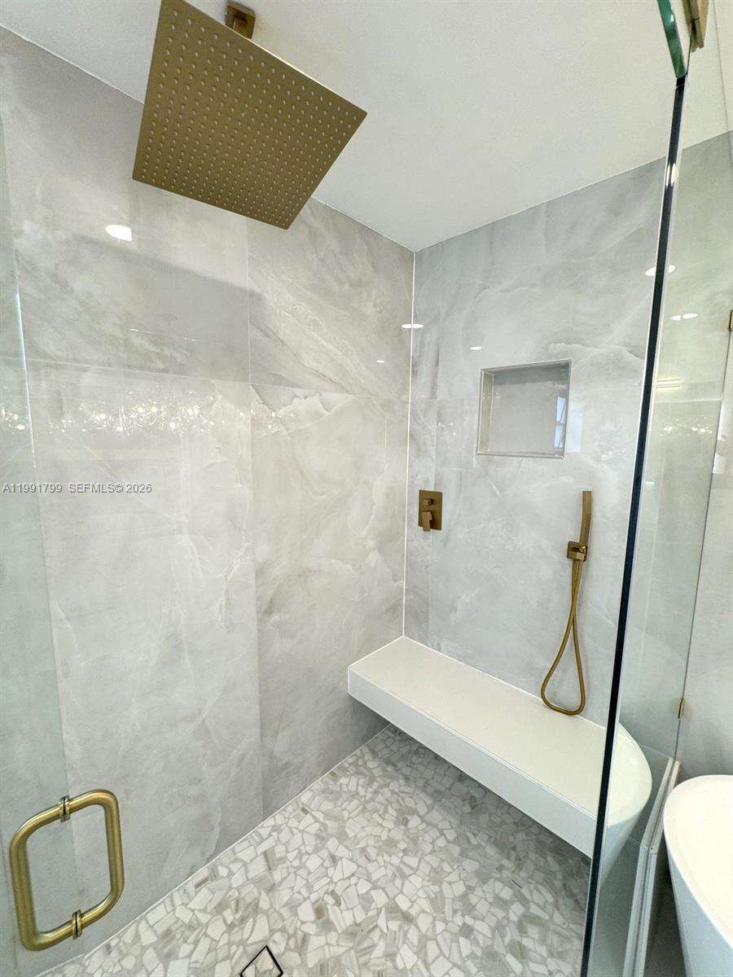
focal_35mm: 14
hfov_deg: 85.7
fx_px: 395
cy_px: 488
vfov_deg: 102.1
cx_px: 366
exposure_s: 1/120
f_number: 2.2
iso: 80
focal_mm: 2.22
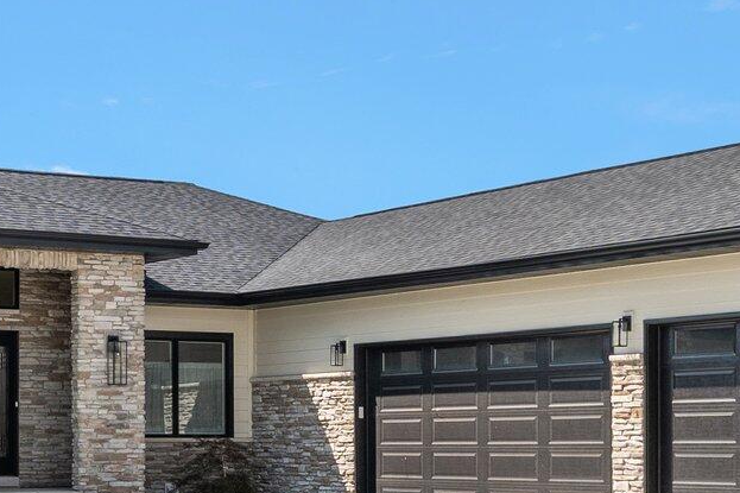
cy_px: 446
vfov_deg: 14.7
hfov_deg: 22.1
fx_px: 1890
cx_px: 286
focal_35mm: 92
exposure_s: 1/250
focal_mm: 18.8
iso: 200
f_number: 9
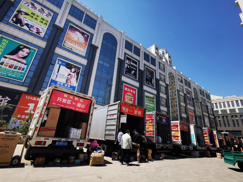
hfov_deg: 91.0
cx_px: 122
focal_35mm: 17
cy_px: 91
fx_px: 119
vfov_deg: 74.7
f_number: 2.2
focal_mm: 2.26
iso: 50
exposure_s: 1/935
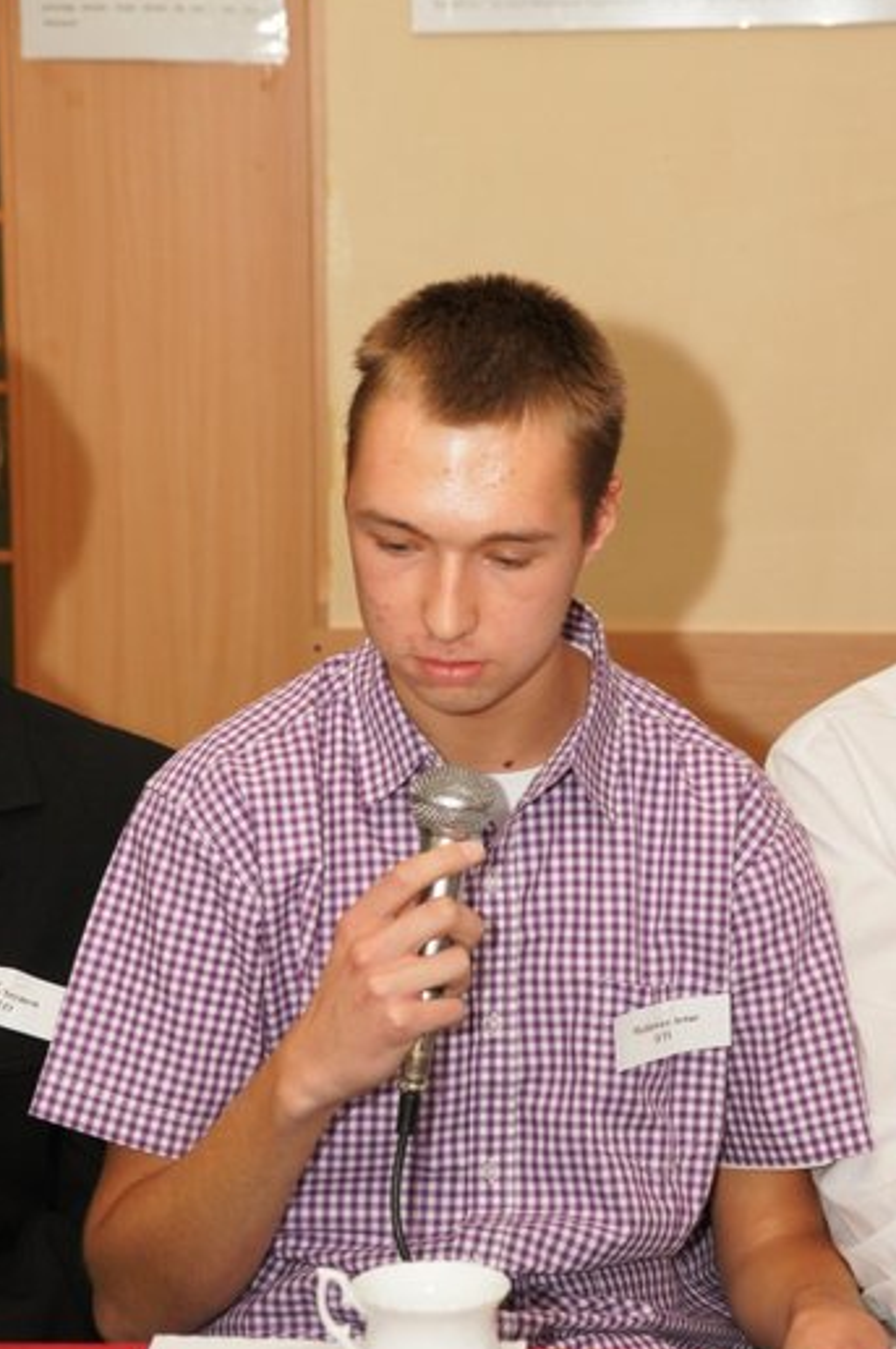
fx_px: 4189
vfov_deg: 18.3
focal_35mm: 112
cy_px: 685
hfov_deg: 12.2
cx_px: 457
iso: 400
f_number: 5.6
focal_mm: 70
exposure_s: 1/125
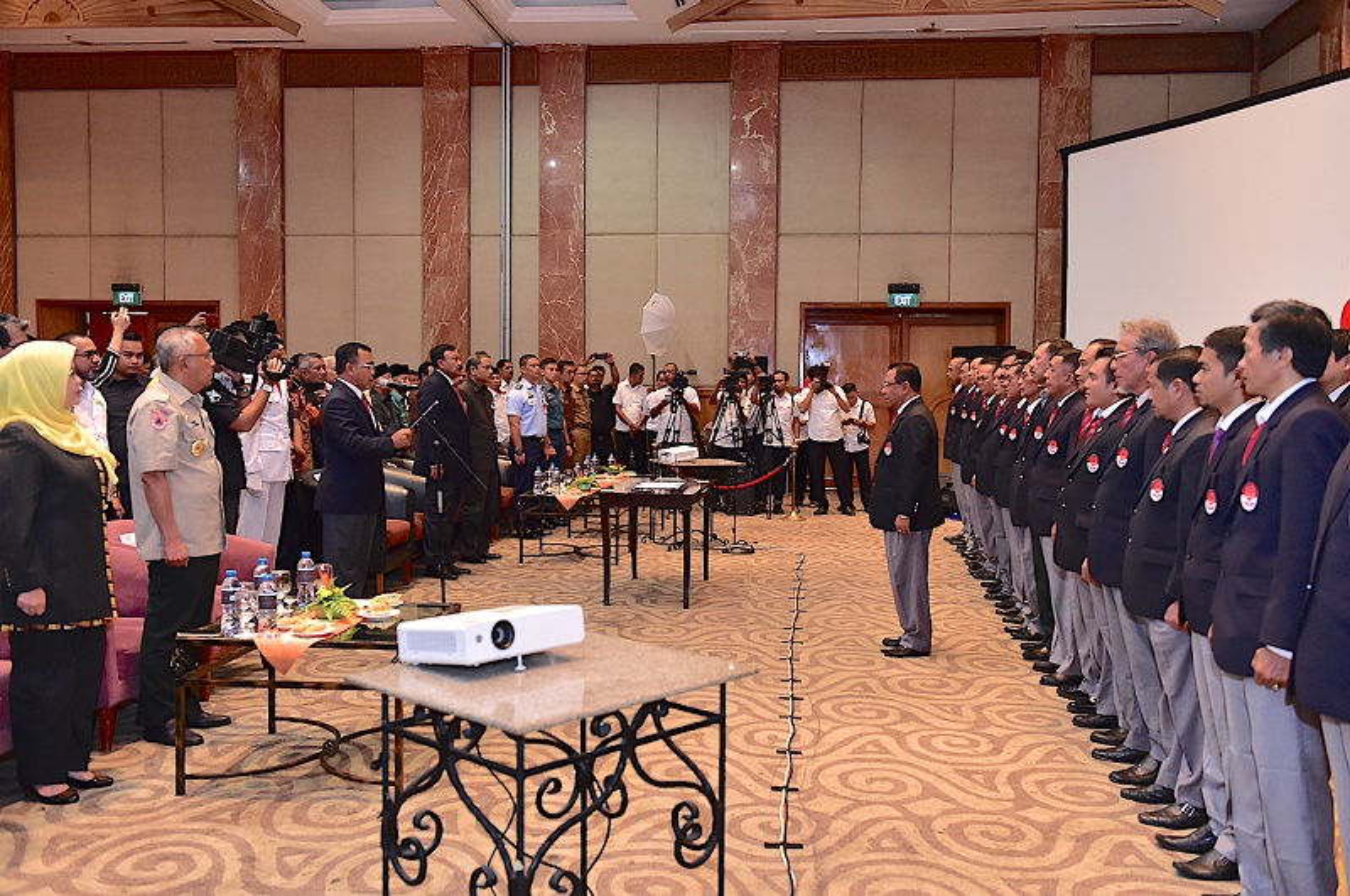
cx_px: 675
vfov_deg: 38.8
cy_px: 448
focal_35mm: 34
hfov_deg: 55.9
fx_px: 1273
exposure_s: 1/125
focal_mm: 34
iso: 5000
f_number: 4
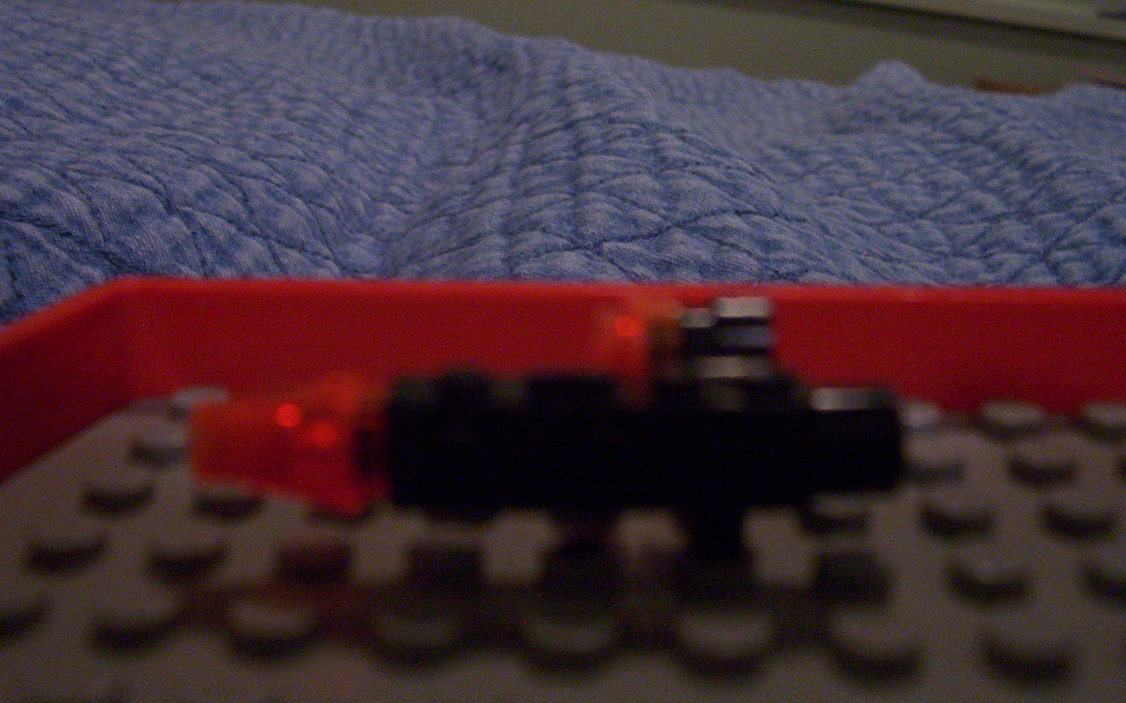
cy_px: 280
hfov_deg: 43.5
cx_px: 563
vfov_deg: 27.9
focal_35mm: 46
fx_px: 1412
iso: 200
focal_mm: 5.77
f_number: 2.73
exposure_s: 1/8
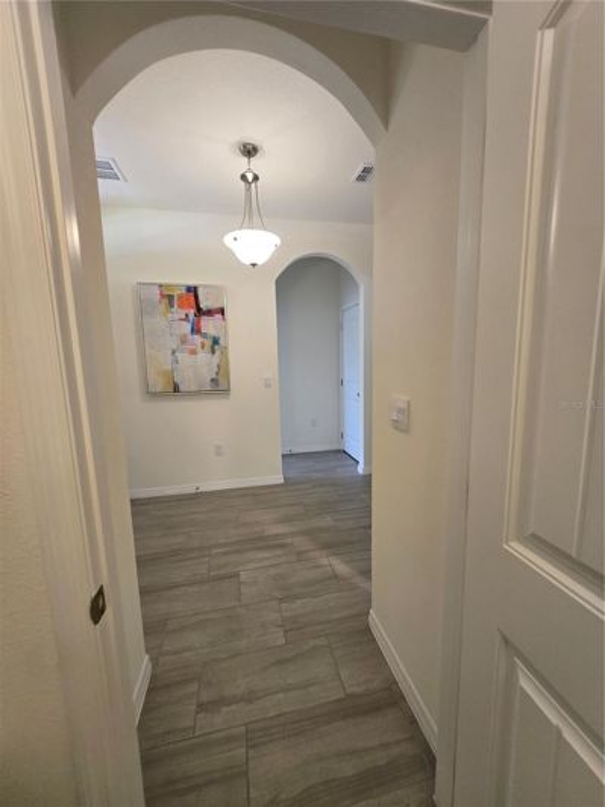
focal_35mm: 13
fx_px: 303
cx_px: 302
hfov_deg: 89.9
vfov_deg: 106.2
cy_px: 404
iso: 100
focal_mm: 1.7
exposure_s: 1/60
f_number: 2.2
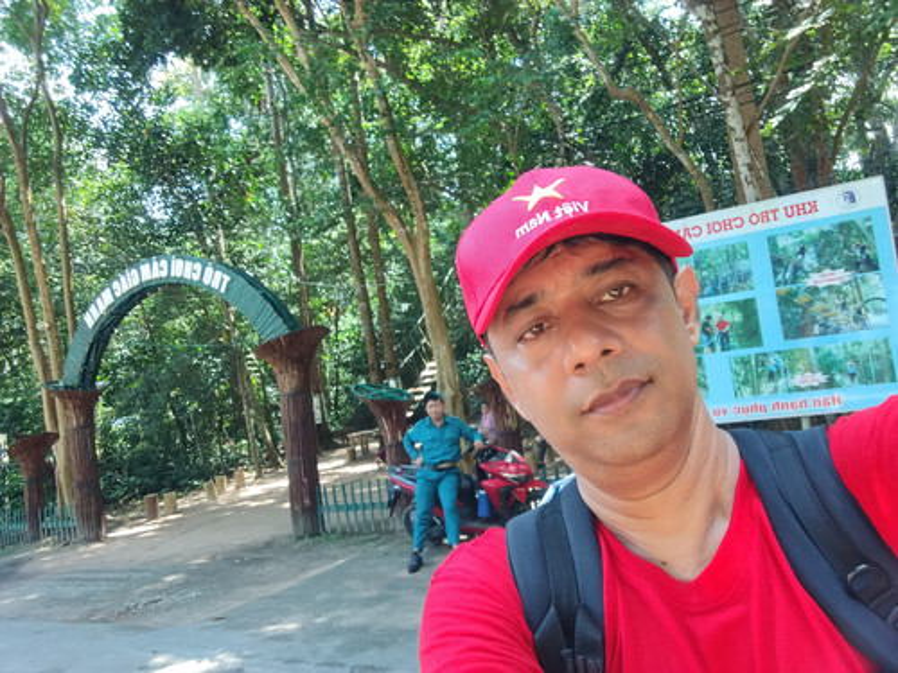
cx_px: 449
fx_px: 674
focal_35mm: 26
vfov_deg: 53.1
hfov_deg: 67.3
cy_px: 336
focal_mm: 2.79
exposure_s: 1/100
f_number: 2
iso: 80
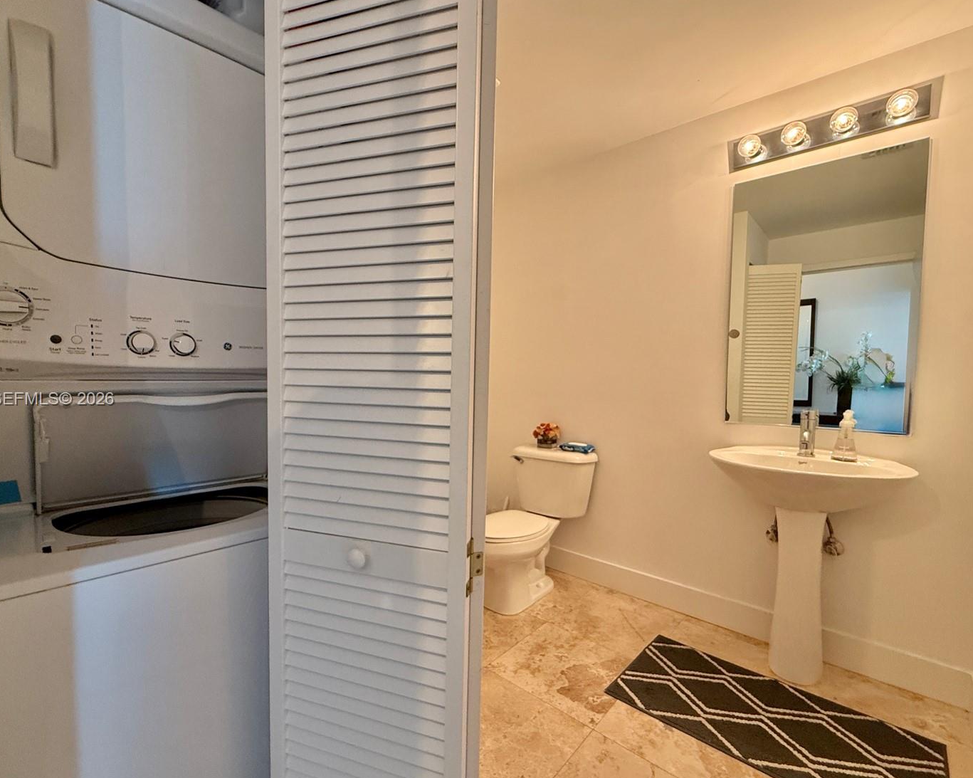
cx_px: 462
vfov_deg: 80.3
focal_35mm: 16
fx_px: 461
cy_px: 400
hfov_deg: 93.0
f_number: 2.2
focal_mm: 2.22
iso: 320
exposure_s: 1/60
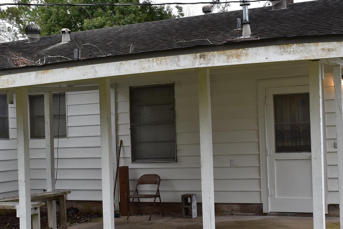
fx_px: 515
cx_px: 160
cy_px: 140
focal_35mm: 54
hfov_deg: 36.8
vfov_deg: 25.0
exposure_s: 1/125
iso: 400
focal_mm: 26
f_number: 9
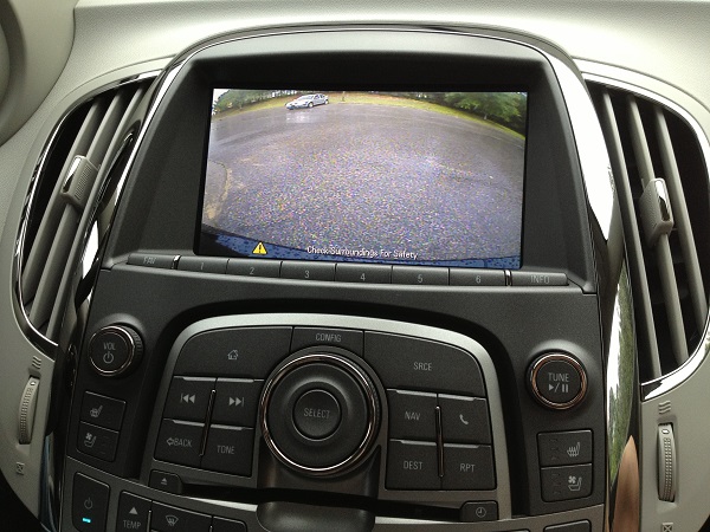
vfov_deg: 40.7
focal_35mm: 35
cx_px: 355
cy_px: 266
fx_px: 718
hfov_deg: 52.6
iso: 100
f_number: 2.4
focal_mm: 4.28
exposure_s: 1/120
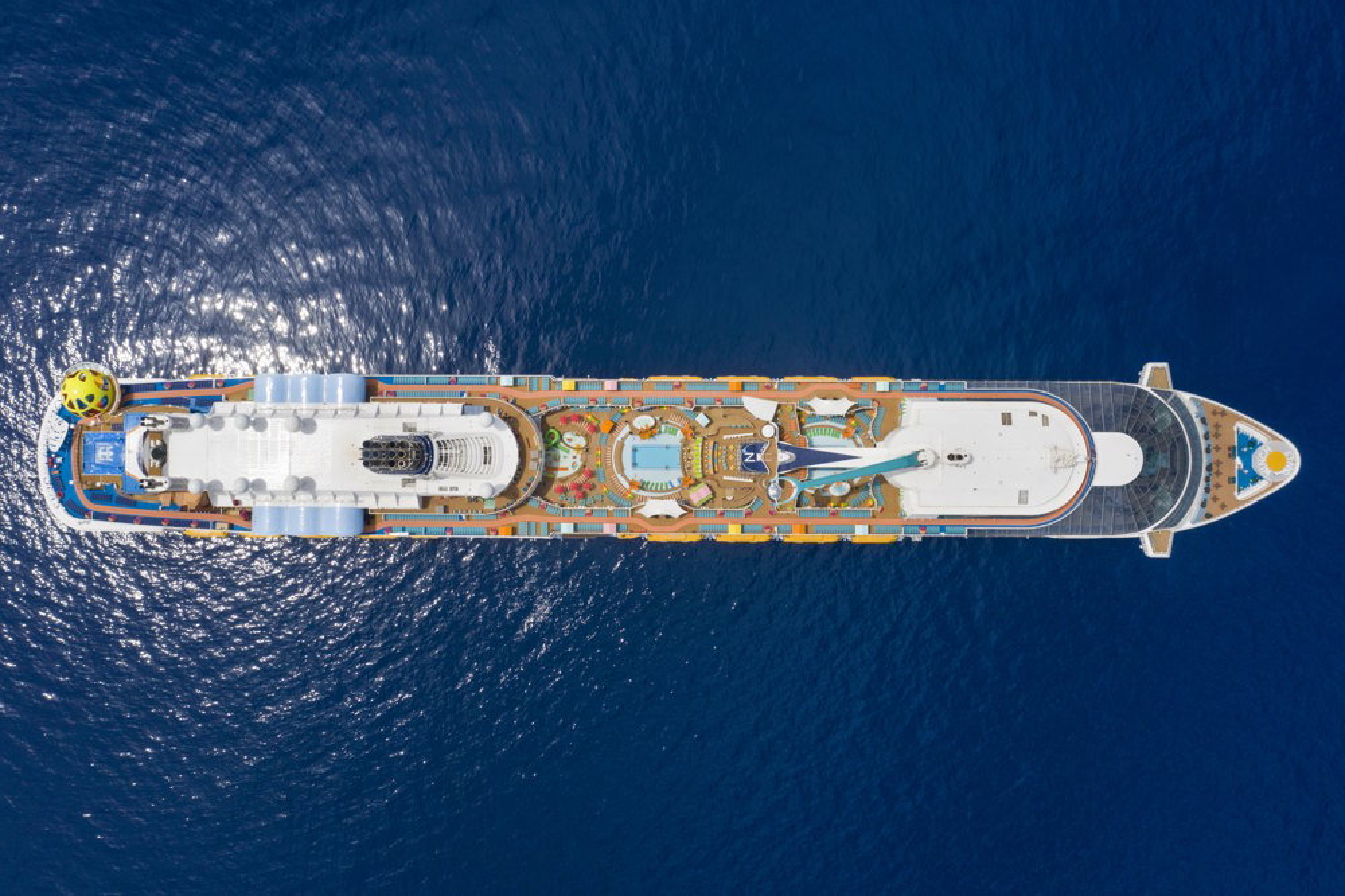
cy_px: 448
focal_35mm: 28
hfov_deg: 65.5
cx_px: 672
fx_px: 1046
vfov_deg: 46.4
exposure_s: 1/500
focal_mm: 10.26
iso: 100
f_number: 7.1
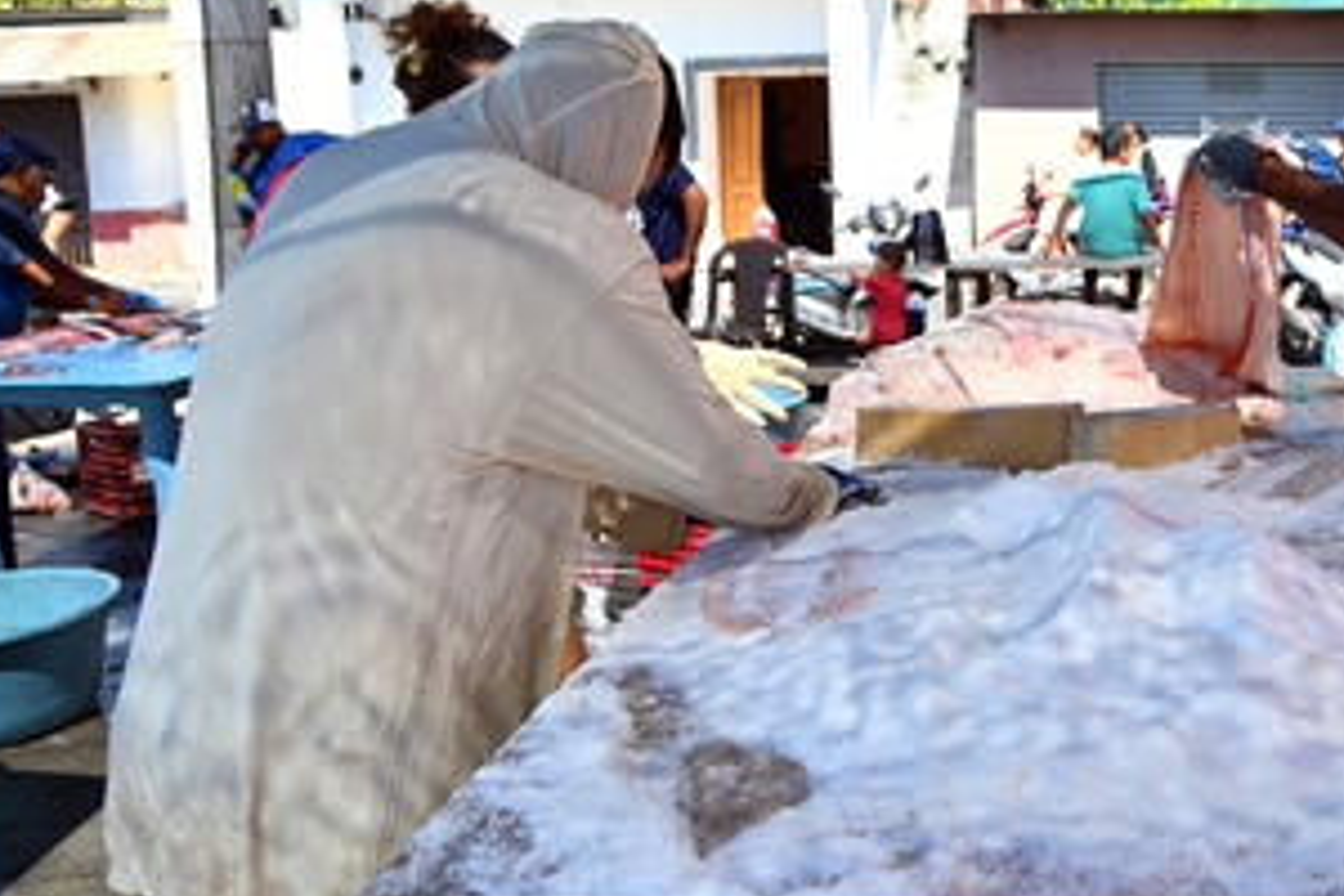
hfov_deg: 46.1
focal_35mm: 40
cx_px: 1066
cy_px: 401
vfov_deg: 33.4
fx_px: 1493
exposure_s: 1/1600
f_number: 4
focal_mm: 24
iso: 400
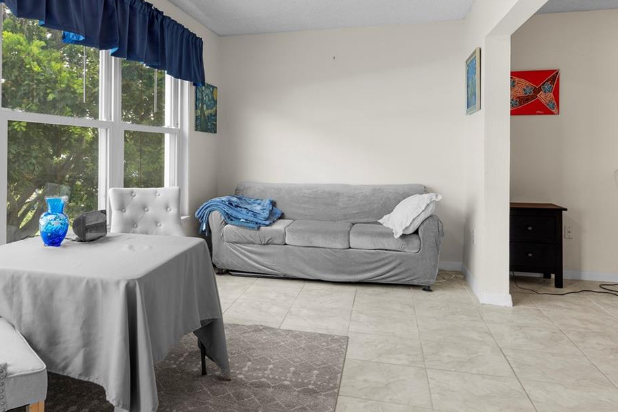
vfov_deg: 45.8
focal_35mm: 28
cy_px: 146
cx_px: 222
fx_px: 481
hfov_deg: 64.3
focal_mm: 16
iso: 250
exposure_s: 1.3
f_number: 9
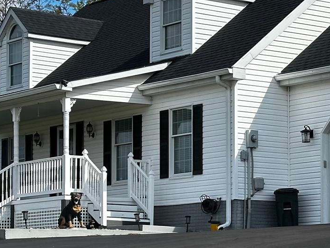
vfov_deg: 10.6
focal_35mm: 140
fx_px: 1335
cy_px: 177
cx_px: 311
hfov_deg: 13.9
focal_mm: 6.86
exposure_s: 1/3058
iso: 64
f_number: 1.78
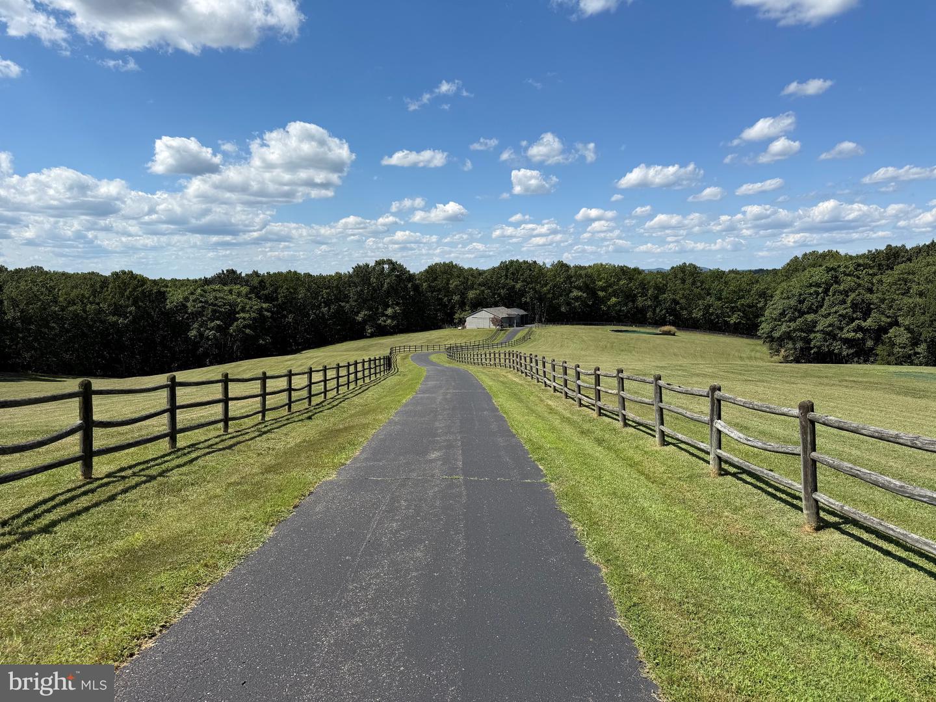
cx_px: 468
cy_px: 351
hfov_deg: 71.6
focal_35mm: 24
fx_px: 649
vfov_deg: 56.8
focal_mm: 6.76
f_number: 1.78
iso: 80
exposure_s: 1/5714
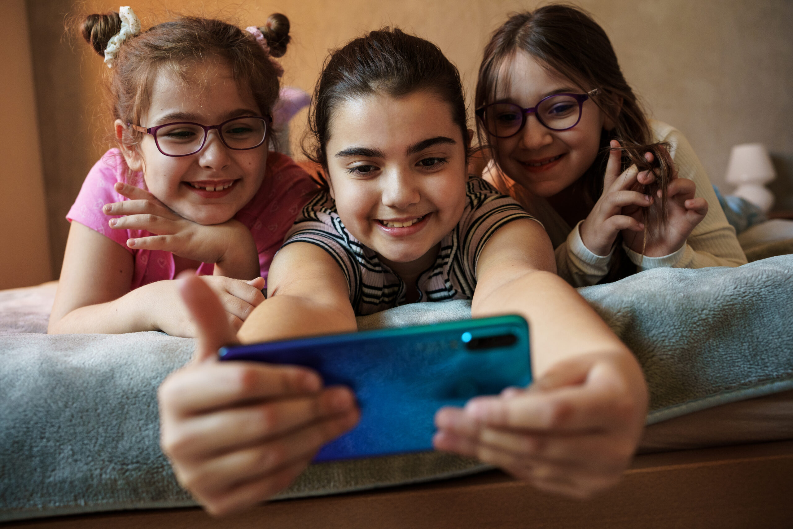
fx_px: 771
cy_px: 264
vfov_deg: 37.9
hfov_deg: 54.4
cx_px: 396
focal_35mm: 35
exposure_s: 1/160
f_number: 3.5
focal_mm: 35
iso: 1600
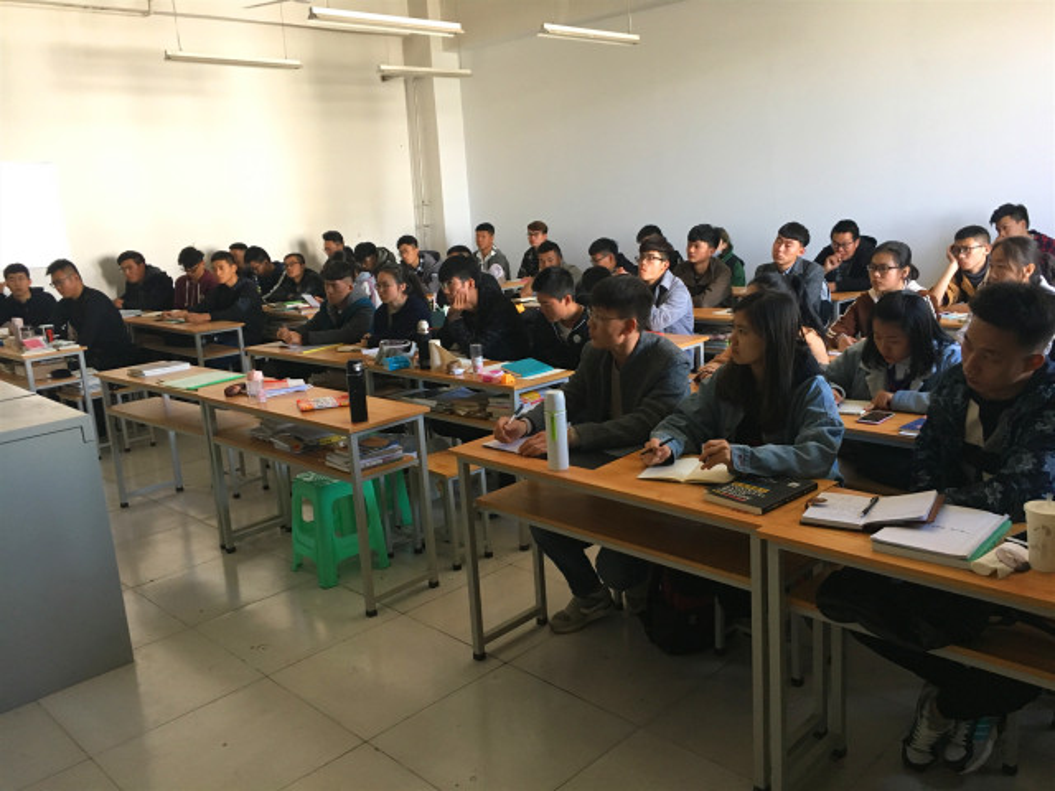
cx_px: 528
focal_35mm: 29
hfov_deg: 61.7
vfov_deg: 48.2
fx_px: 884
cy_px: 396
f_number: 2.2
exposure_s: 1/33
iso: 160
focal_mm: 4.15
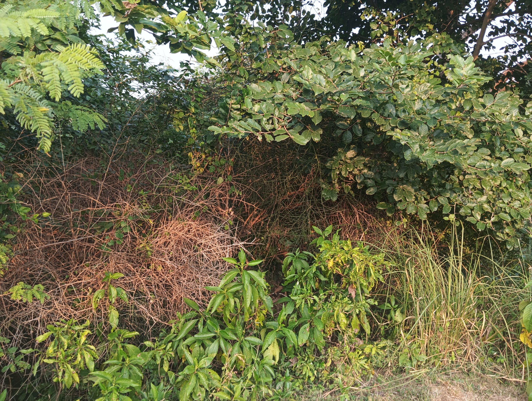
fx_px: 431
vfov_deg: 49.9
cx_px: 266
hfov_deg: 63.4
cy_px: 200
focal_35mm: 28
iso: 63
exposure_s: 1/50
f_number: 1.8
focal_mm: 4.22
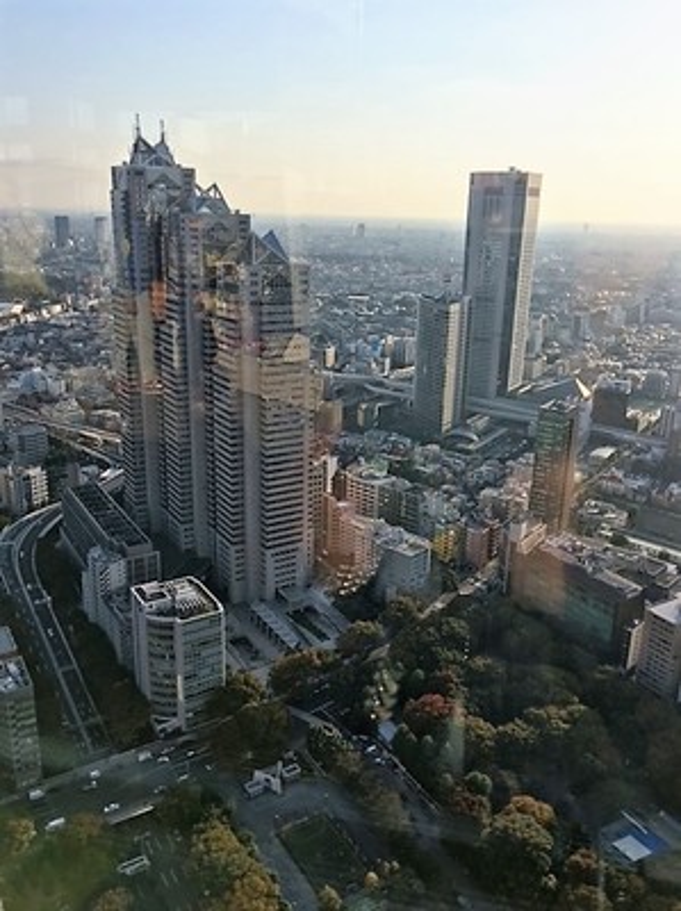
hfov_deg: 48.1
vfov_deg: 61.7
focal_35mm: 29
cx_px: 340
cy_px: 456
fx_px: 762
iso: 25
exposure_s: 1/986
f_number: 2.2
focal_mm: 4.15
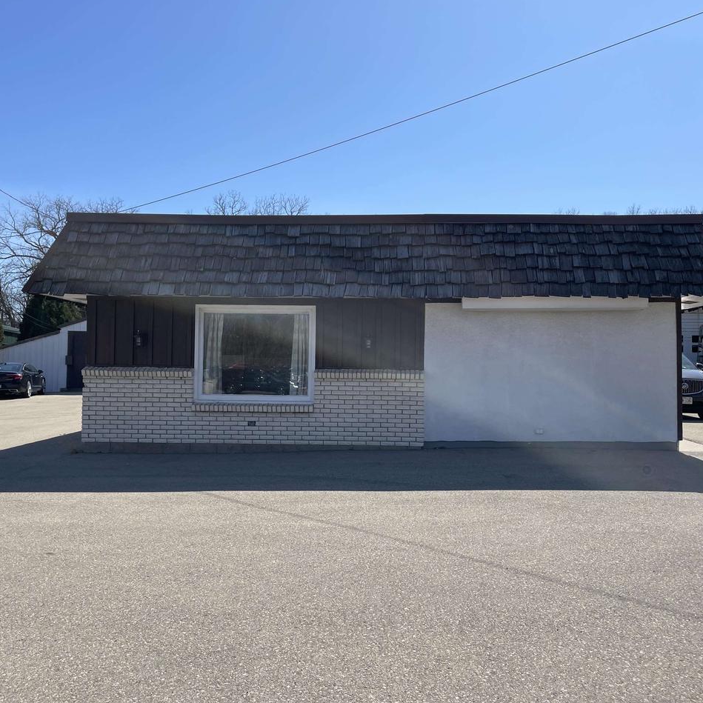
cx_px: 367
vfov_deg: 52.5
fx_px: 712
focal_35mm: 31
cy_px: 348
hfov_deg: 52.5
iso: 32
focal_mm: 4.2
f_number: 1.6
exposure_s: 1/4651
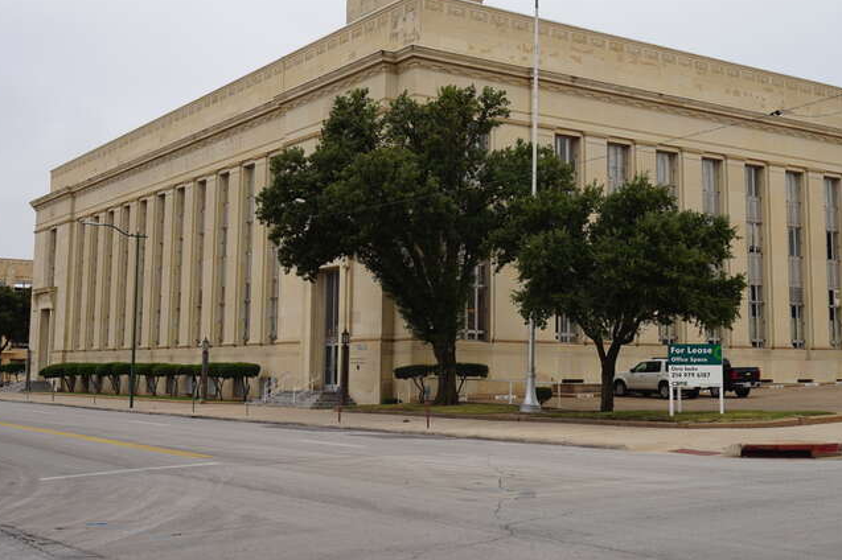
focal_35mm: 49
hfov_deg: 40.3
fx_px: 1145
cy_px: 216
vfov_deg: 27.4
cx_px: 467
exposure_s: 1/100
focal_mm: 26
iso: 100
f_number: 8
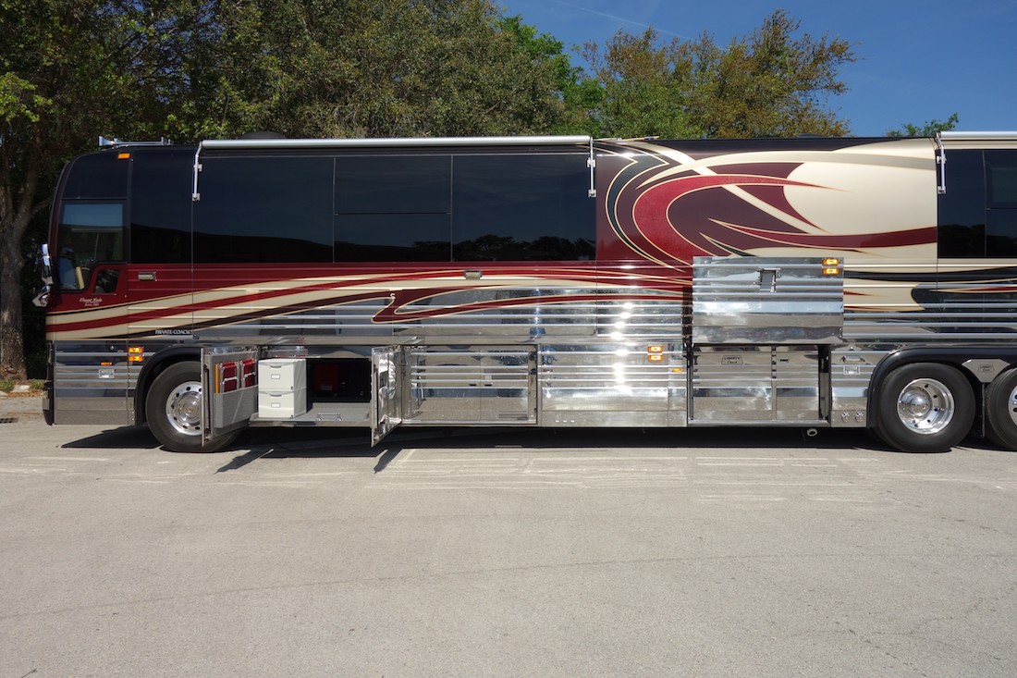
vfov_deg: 46.4
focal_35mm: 28
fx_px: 791
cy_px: 339
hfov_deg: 65.5
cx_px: 508
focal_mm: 10.4
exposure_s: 1/800
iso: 125
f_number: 5.6
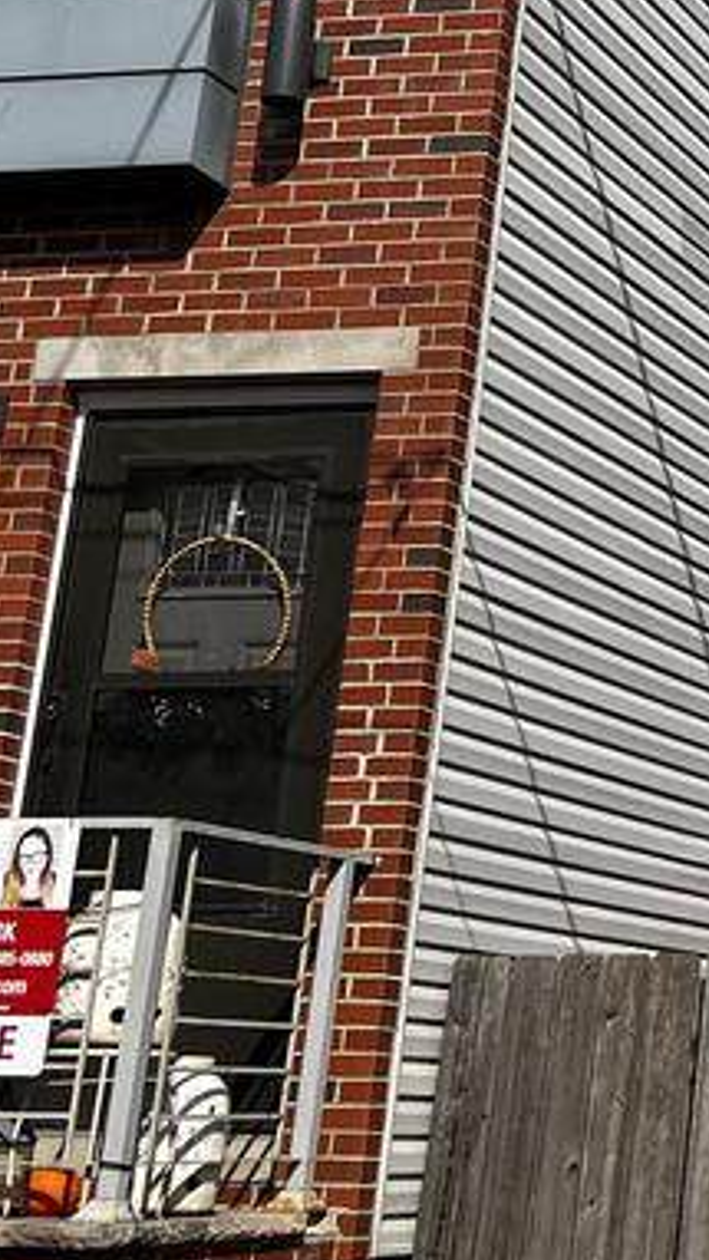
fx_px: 2673
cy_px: 257
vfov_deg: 26.1
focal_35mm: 80
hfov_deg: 13.4
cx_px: 1309
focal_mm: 5.7
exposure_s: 1/8696
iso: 50
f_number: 1.5
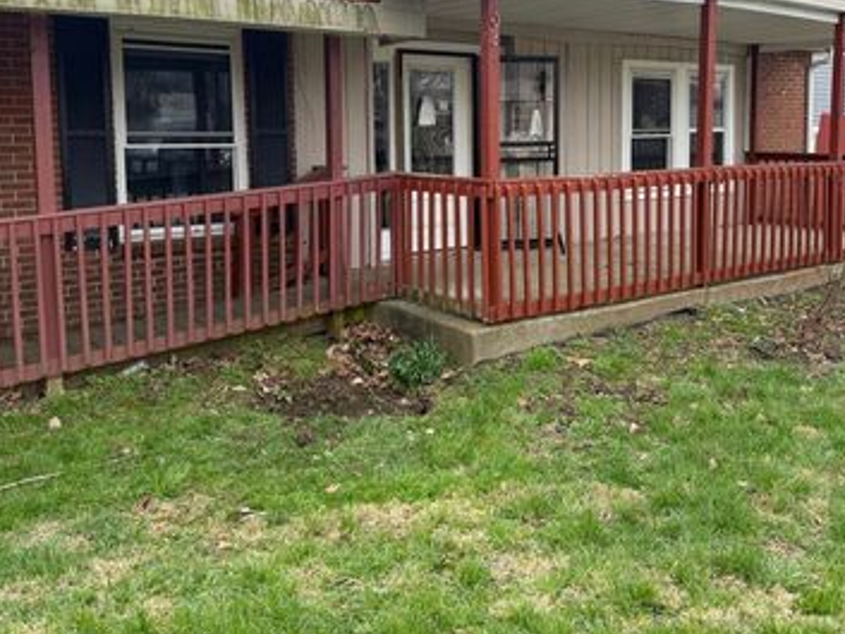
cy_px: 214
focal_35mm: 34
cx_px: 464
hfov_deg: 53.8
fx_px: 830
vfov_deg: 41.3
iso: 100
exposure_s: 1/1653
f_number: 1.78
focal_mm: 6.76
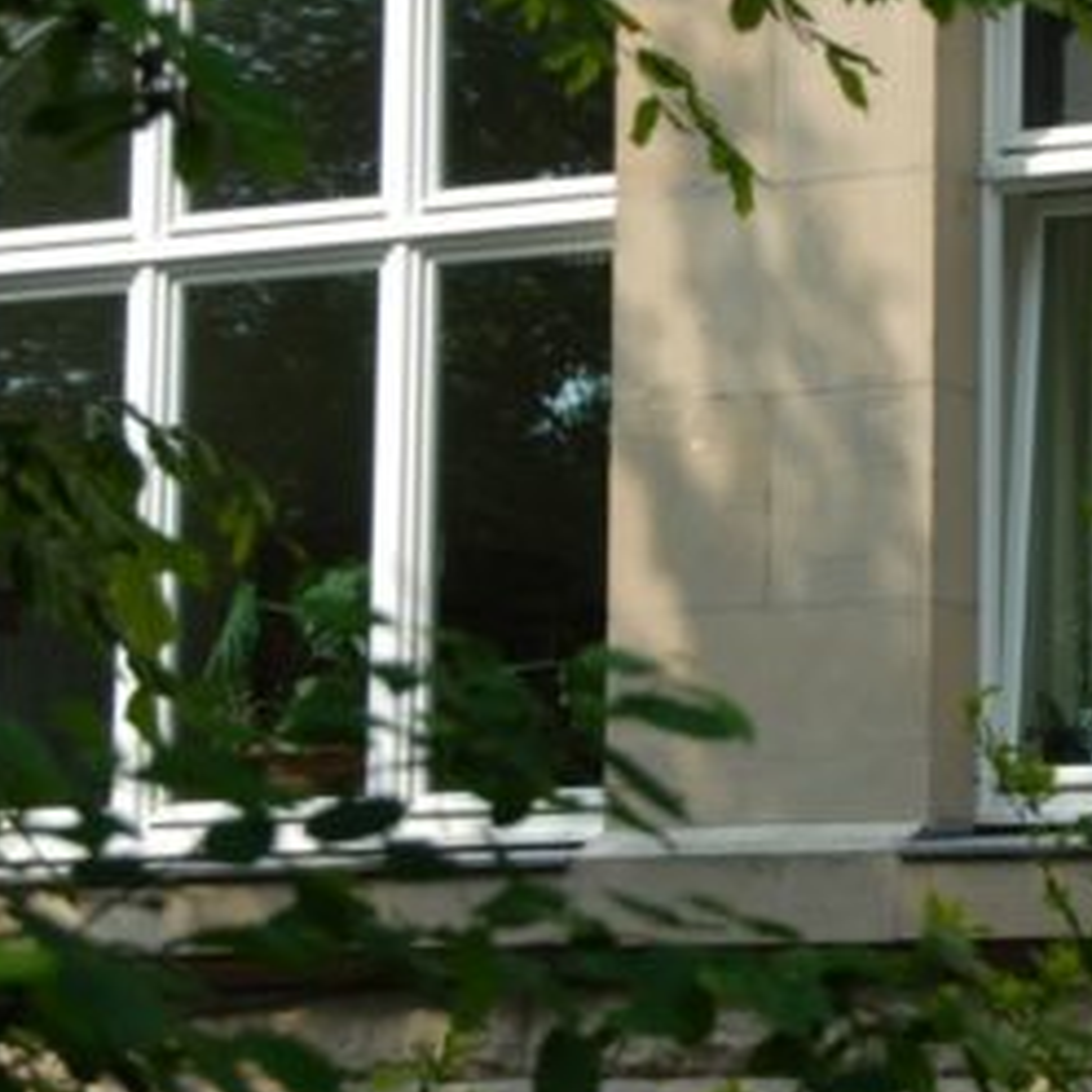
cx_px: 938
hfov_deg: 11.0
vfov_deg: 11.0
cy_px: 238
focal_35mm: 158
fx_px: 5639
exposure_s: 1/180
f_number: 7.1
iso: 100
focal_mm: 40
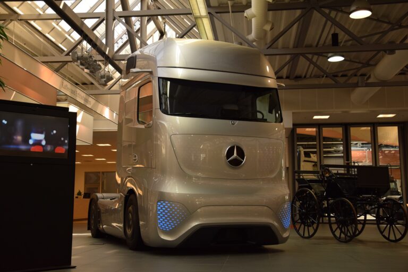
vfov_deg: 29.9
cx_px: 204
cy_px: 136
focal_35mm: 45
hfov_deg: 43.6
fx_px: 510
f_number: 5
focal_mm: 30
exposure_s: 1/250
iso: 800
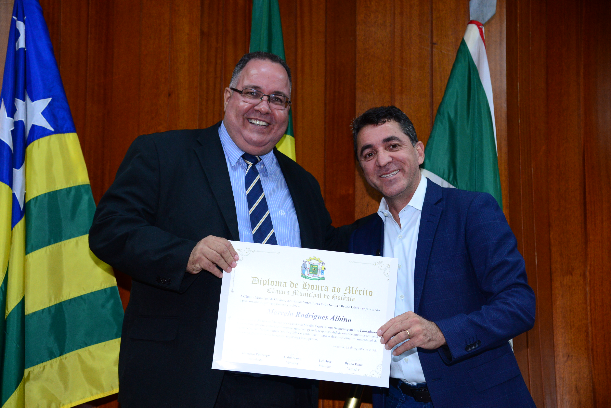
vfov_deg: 20.9
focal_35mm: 65
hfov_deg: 30.9
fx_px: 1104
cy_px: 204
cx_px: 306
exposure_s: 1/125
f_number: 5
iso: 2500
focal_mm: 65
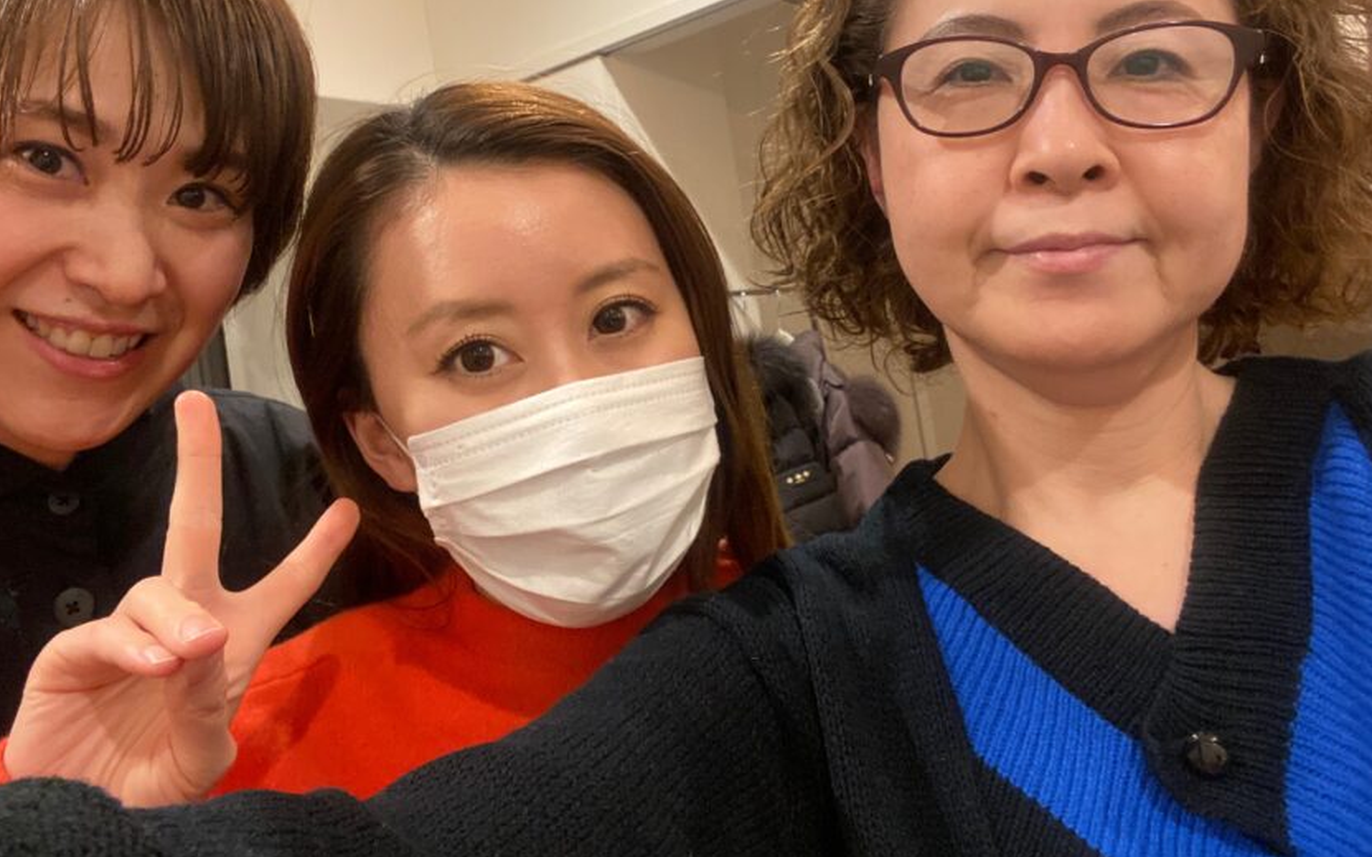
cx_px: 673
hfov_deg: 62.9
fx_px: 1122
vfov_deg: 41.5
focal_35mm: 30
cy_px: 311
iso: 320
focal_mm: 2.71
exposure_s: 1/40
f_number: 2.2
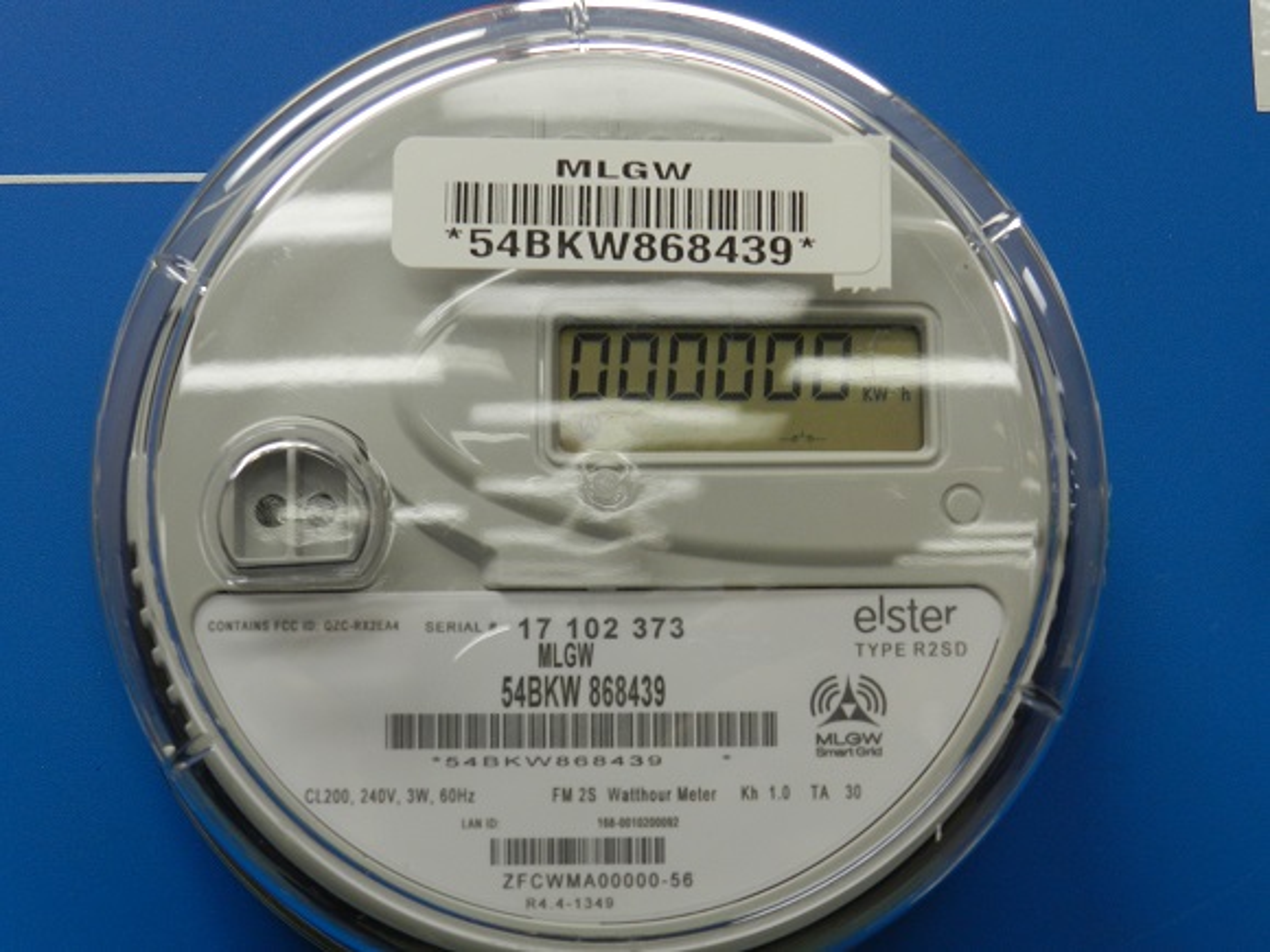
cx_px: 635
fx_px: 1944
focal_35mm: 53
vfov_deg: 27.5
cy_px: 476
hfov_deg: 36.2
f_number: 4.4
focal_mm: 9.4
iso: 180
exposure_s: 1/30
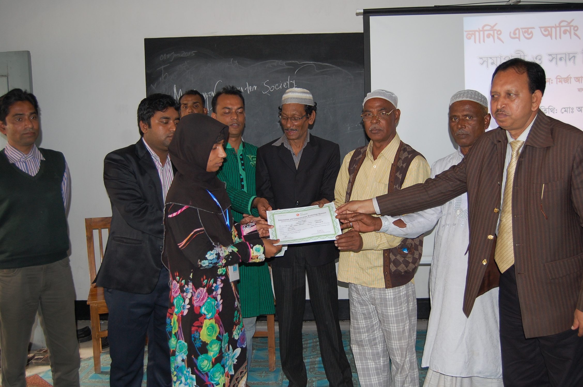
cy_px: 194
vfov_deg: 39.8
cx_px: 292
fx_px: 534
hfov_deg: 57.3
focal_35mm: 33
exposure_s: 1/60
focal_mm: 22
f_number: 3.8
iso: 400
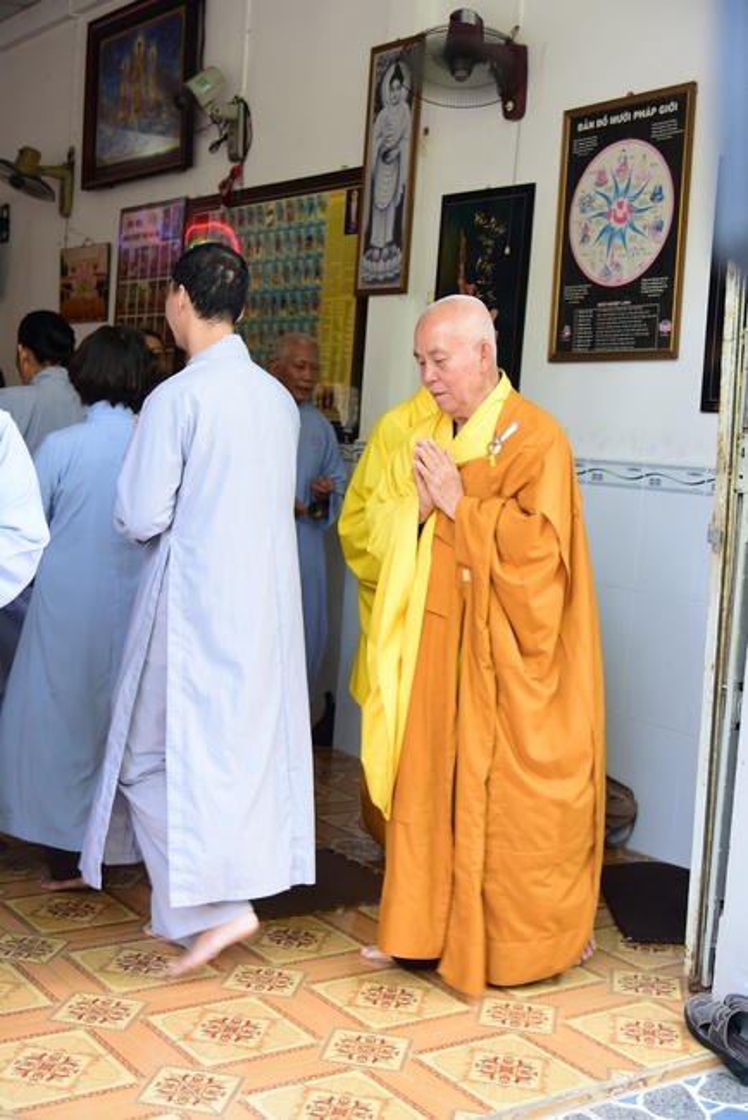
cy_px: 560
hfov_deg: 29.3
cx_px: 374
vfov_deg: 42.7
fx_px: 1432
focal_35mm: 46
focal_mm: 46
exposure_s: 1/50
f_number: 4
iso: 500
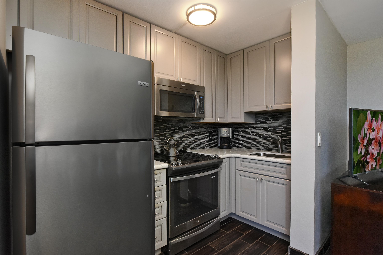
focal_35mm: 17
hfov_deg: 93.3
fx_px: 181
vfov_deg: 70.4
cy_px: 128
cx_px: 192
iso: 6400
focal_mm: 17
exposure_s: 1/60
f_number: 16
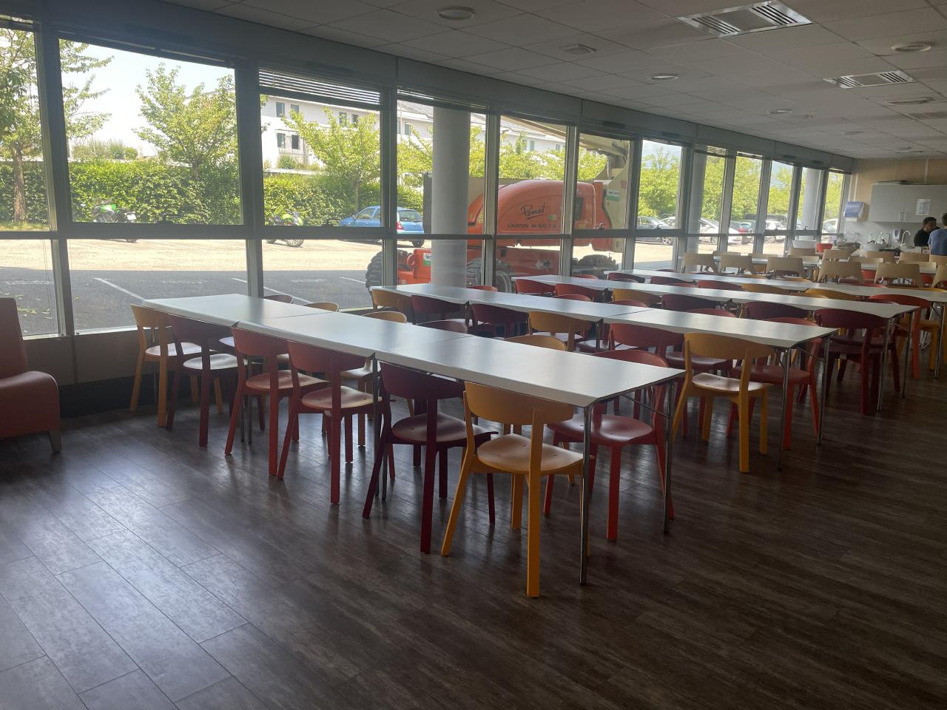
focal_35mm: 26
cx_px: 474
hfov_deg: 67.3
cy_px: 355
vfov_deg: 53.1
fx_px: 711
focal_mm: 4.2
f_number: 1.6
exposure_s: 1/202
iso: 32
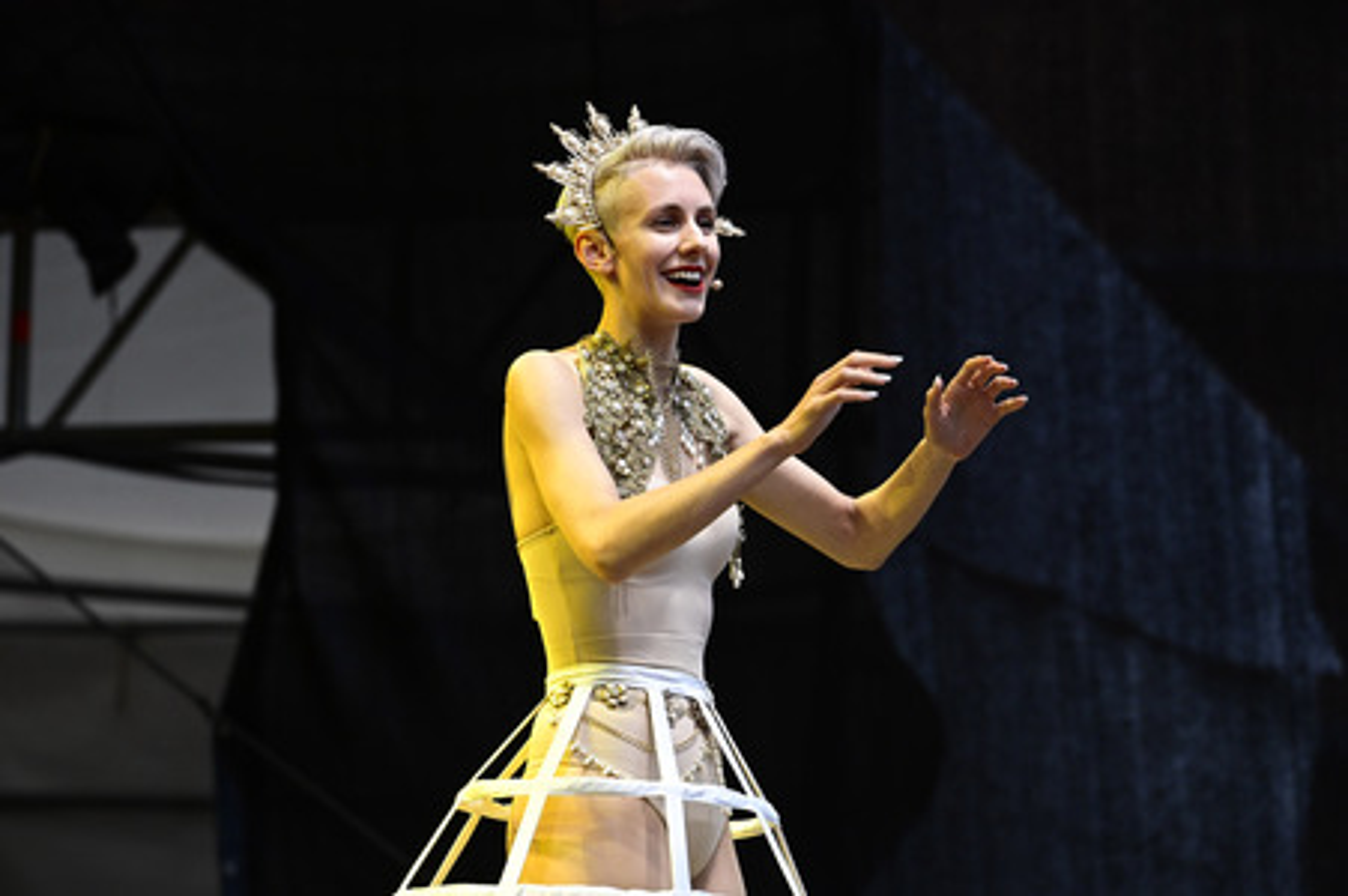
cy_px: 448
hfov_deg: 10.8
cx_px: 674
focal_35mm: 190
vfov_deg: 7.2
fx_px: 7109
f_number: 5
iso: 2500
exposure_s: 1/400
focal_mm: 190
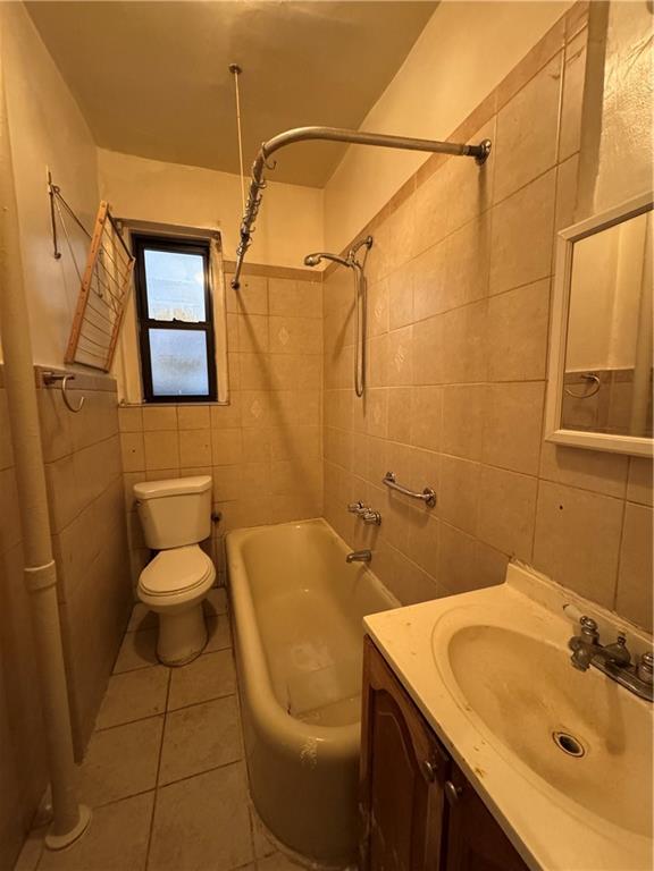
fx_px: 353
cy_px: 436
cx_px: 327
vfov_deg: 102.1
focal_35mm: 14
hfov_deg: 85.7
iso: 1250
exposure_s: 1/60
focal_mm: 2.22
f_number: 2.2
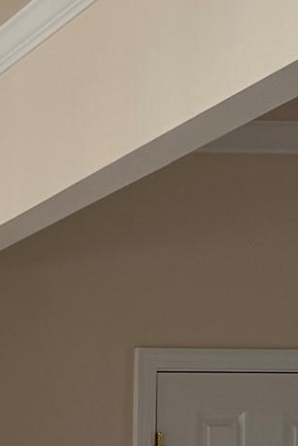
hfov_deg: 9.2
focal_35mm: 109
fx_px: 1352
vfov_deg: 17.5
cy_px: 598
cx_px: -673
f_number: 1.78
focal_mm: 6.76
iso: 64
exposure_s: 1/183
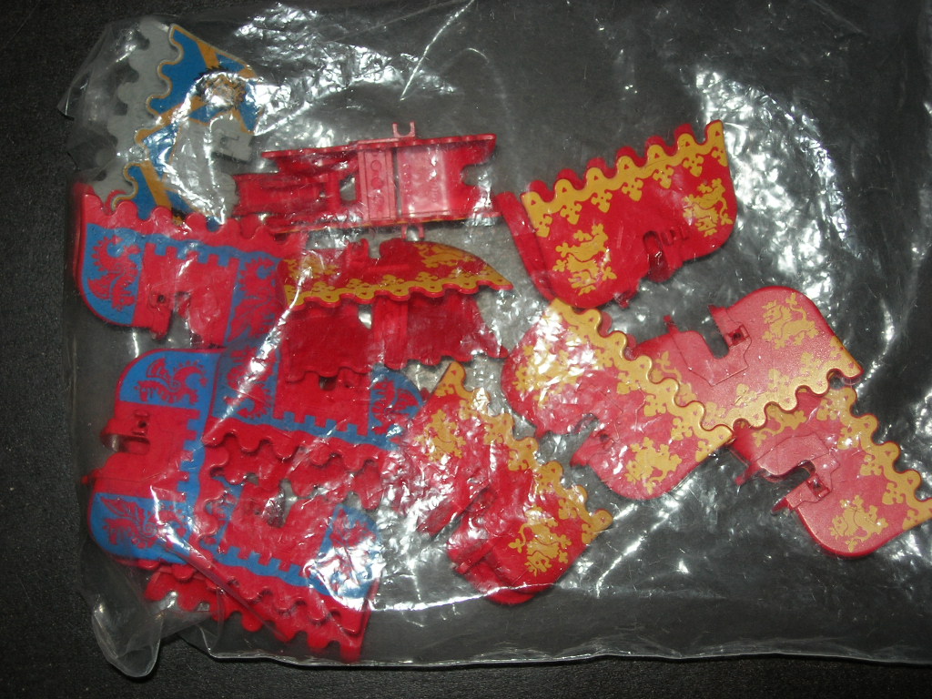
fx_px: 1939
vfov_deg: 20.4
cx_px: 466
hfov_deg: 27.0
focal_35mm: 72
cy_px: 350
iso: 64
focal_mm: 14.9
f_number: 3.7
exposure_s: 1/60.1
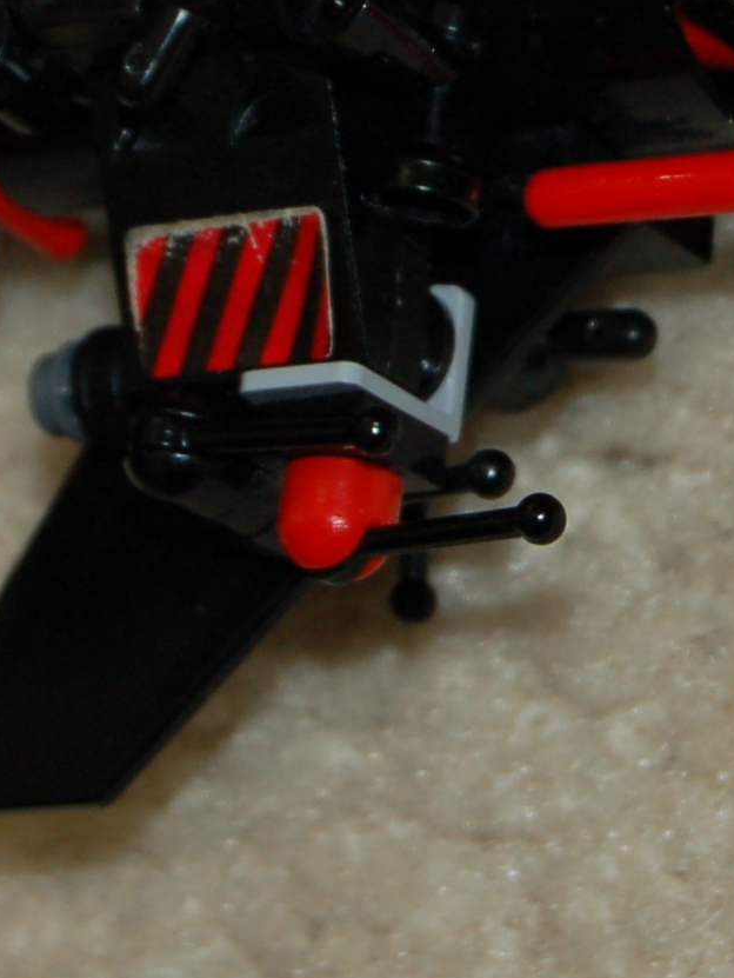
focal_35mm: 287
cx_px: 578
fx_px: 8100
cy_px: -125
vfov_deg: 6.9
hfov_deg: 5.2
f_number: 5.6
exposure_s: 1/60
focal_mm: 55
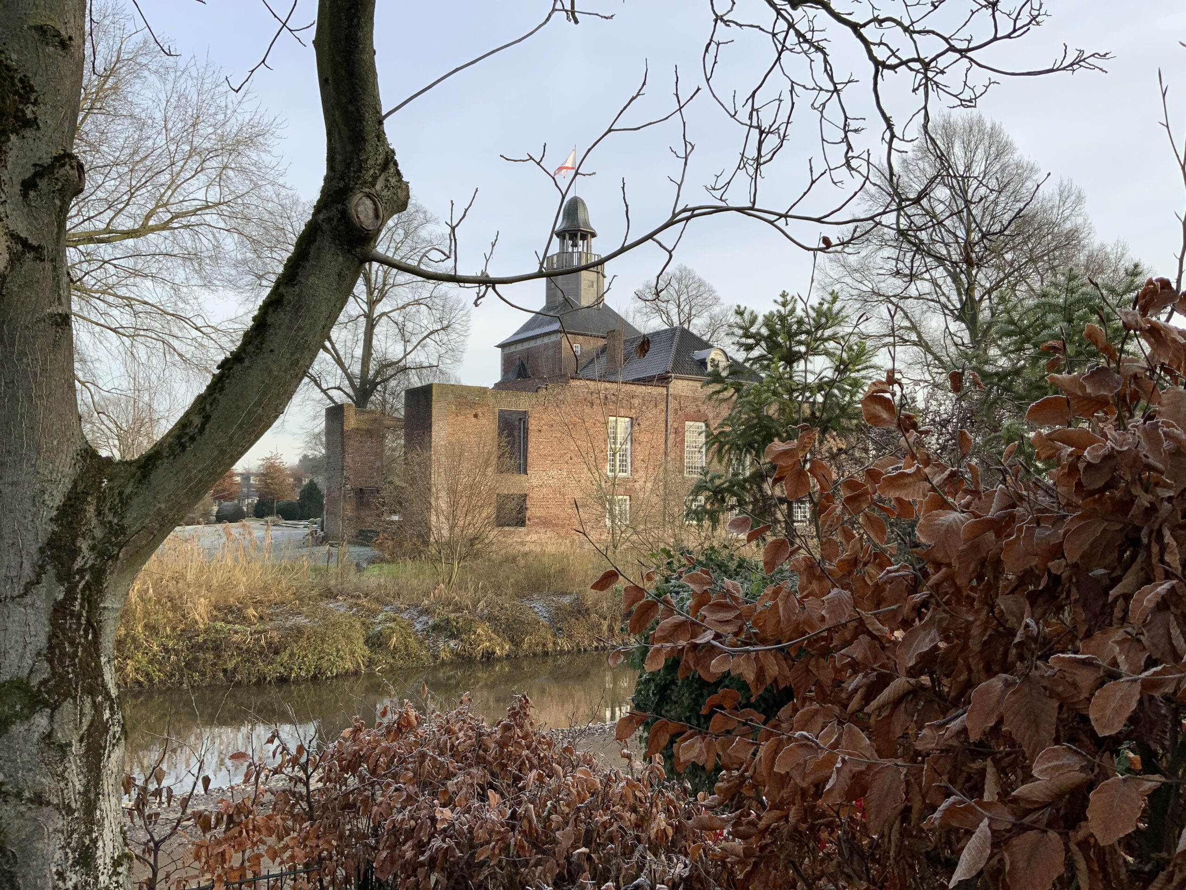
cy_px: 445
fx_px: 994
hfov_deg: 61.7
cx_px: 593
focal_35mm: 29
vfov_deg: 48.2
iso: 16
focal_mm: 3
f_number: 1.8
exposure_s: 1/855
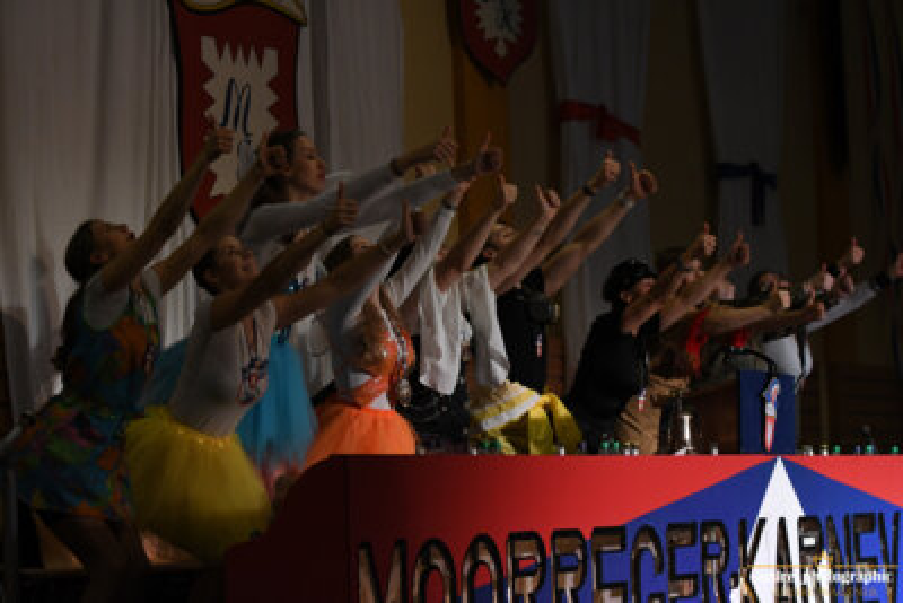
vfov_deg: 13.1
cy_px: 302
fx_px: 2635
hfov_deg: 19.4
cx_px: 452
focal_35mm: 105
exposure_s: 1/500
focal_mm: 70
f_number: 3.2
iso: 3200
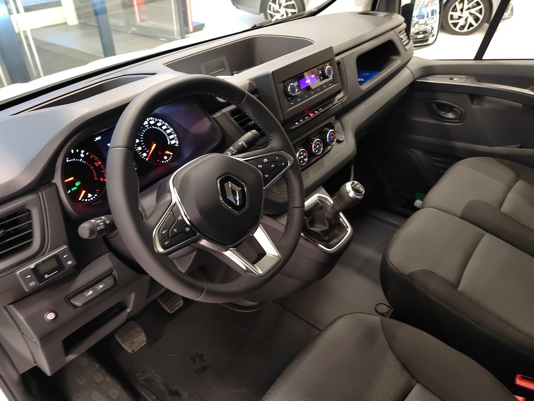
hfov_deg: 65.3
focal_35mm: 27
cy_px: 200
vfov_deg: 51.4
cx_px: 267
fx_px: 417
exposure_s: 1/25
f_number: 1.9
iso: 4480
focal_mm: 5.52
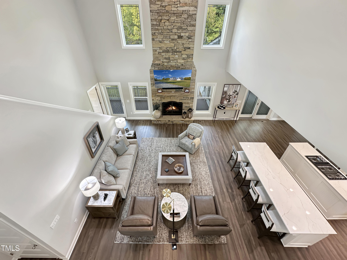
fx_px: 140
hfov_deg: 102.1
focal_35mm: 14
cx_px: 174
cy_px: 130
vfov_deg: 85.7
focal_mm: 2.22
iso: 250
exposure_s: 1/60
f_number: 2.2
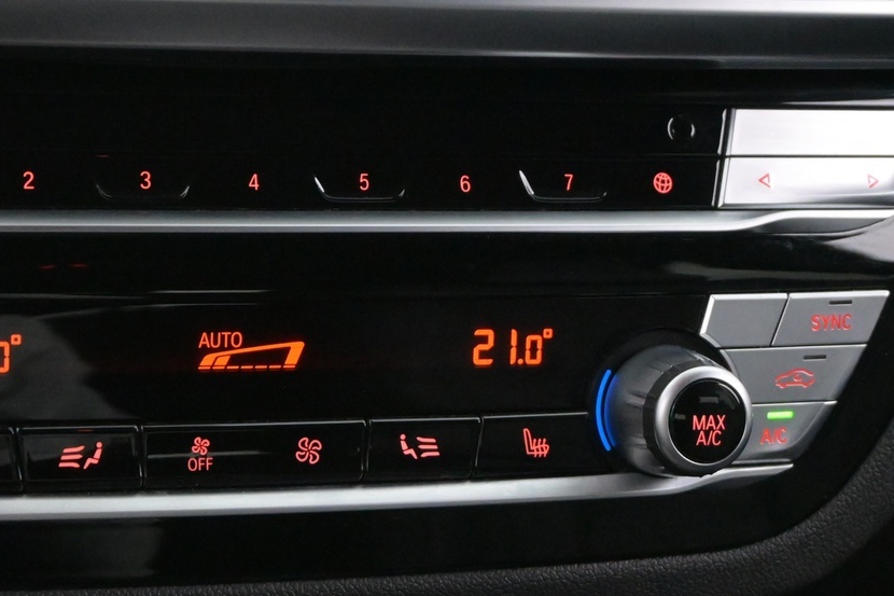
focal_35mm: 82
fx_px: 2036
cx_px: 256
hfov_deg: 24.6
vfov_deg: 16.6
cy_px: 259
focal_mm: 28
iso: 5600
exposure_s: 1/50
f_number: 4.5
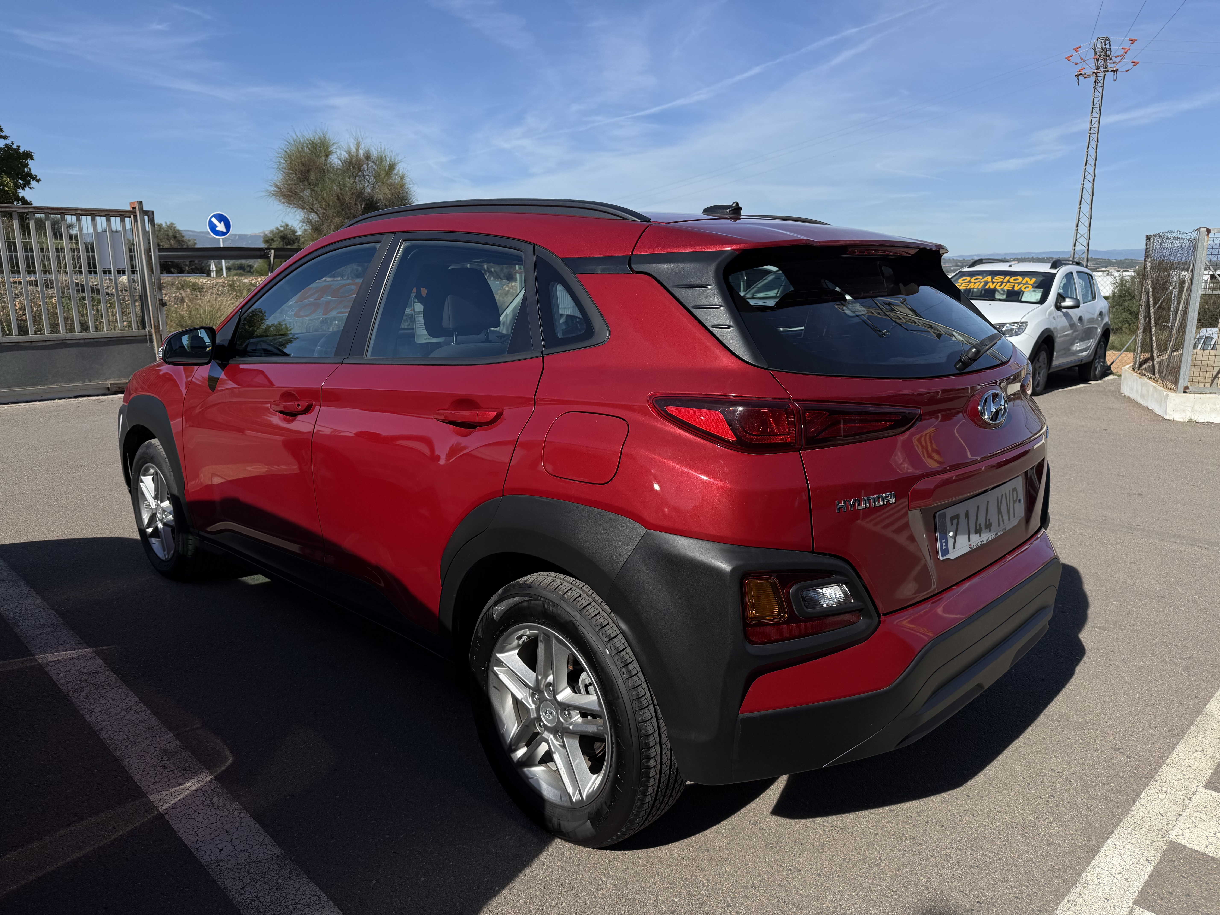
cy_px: 458
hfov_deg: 71.6
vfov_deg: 56.8
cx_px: 610
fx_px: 846
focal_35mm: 24
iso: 80
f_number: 1.78
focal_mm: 6.76
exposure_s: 1/6711
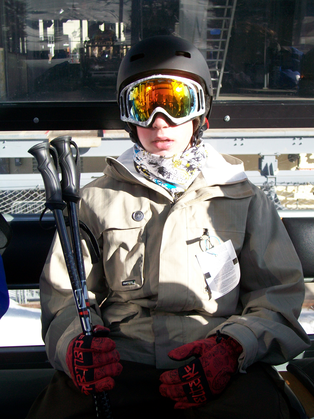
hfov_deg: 29.1
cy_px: 210
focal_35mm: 50
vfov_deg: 38.2
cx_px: 157
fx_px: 605
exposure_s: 1/160
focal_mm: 8.8
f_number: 3.6
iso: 64
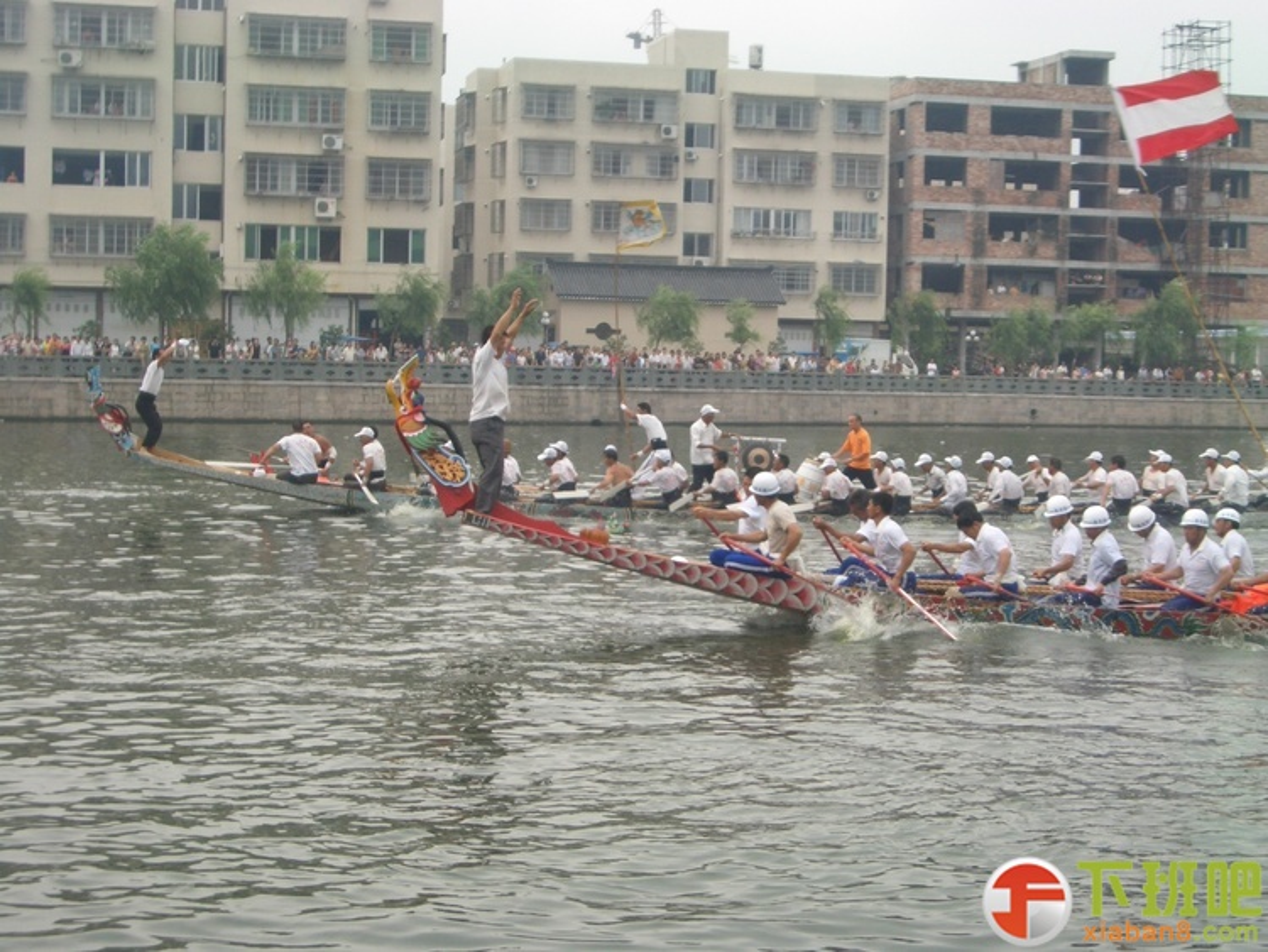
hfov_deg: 31.2
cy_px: 476
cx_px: 634
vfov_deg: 23.7
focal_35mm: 62
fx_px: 2272
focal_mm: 10.2
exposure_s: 1/200
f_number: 3.5
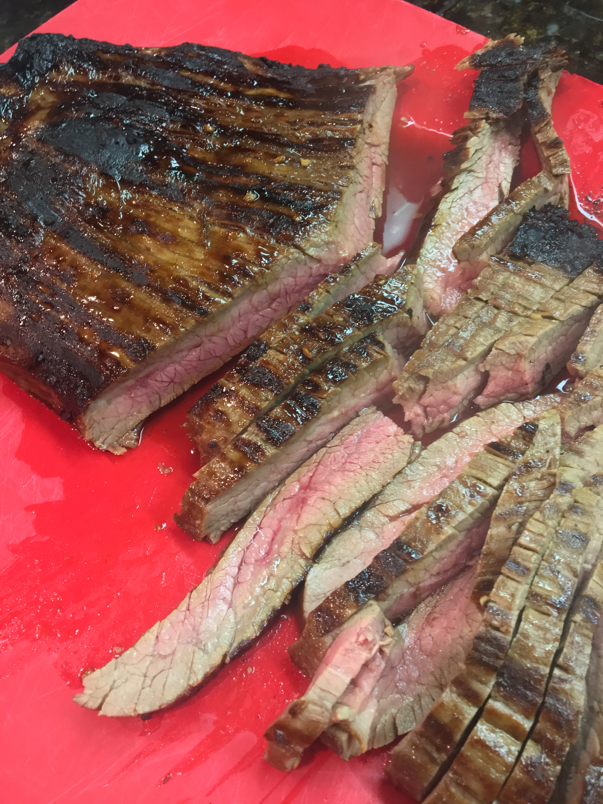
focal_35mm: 29
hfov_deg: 48.2
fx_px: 674
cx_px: 302
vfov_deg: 61.7
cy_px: 402
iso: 200
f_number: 2.2
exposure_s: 1/30
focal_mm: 4.15
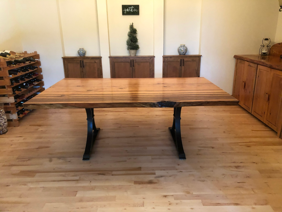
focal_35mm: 28
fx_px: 228
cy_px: 106
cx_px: 141
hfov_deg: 63.4
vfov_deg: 49.7
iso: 100
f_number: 1.8
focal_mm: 3.99
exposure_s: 1/15
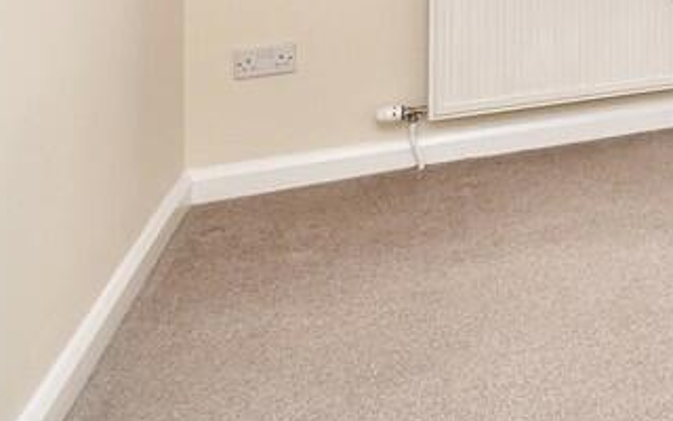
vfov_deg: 22.1
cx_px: 949
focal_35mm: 49
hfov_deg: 29.5
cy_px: -197
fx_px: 899
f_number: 7.1
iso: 800
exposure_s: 1/60
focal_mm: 10
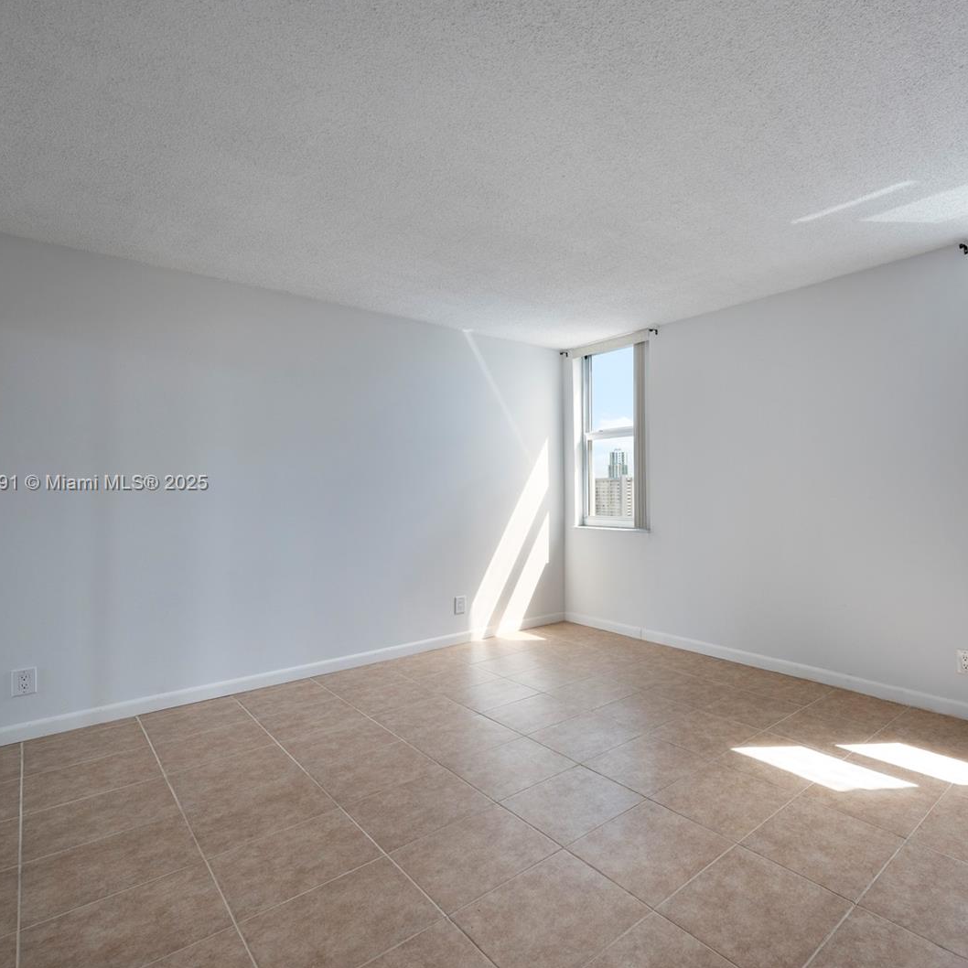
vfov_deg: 80.7
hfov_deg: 78.1
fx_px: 569
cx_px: 647
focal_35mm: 18
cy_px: 484
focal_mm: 14
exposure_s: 1/800
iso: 640
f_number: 9
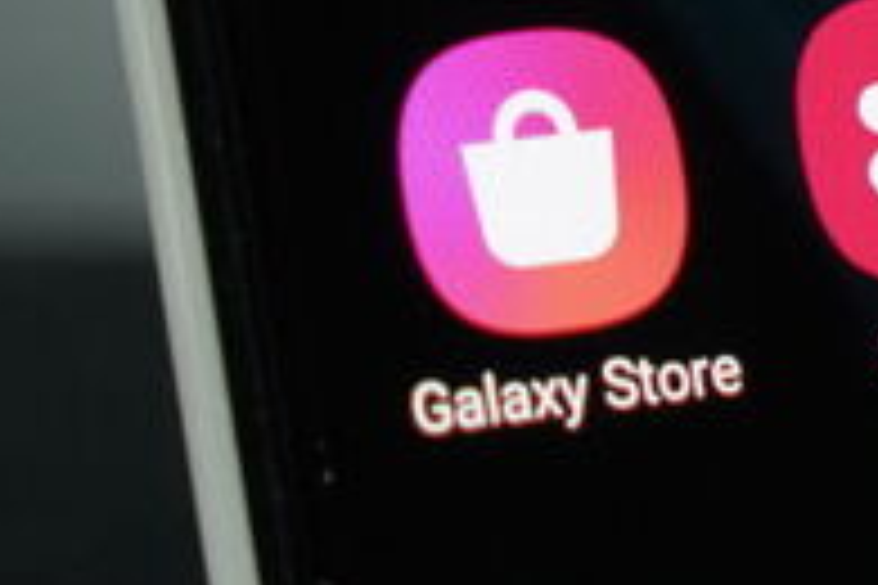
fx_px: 7243
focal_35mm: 297
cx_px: 1074
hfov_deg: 6.9
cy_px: 590
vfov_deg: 4.6
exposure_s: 1/160
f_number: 6.3
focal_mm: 70
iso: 1600
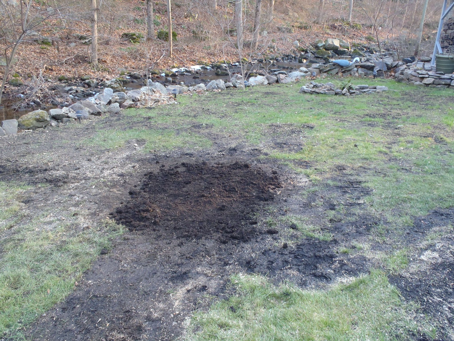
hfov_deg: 63.4
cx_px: 227
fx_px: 367
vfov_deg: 49.7
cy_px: 170
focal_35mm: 28
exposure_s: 1/30
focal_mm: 5
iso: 160
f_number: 3.9
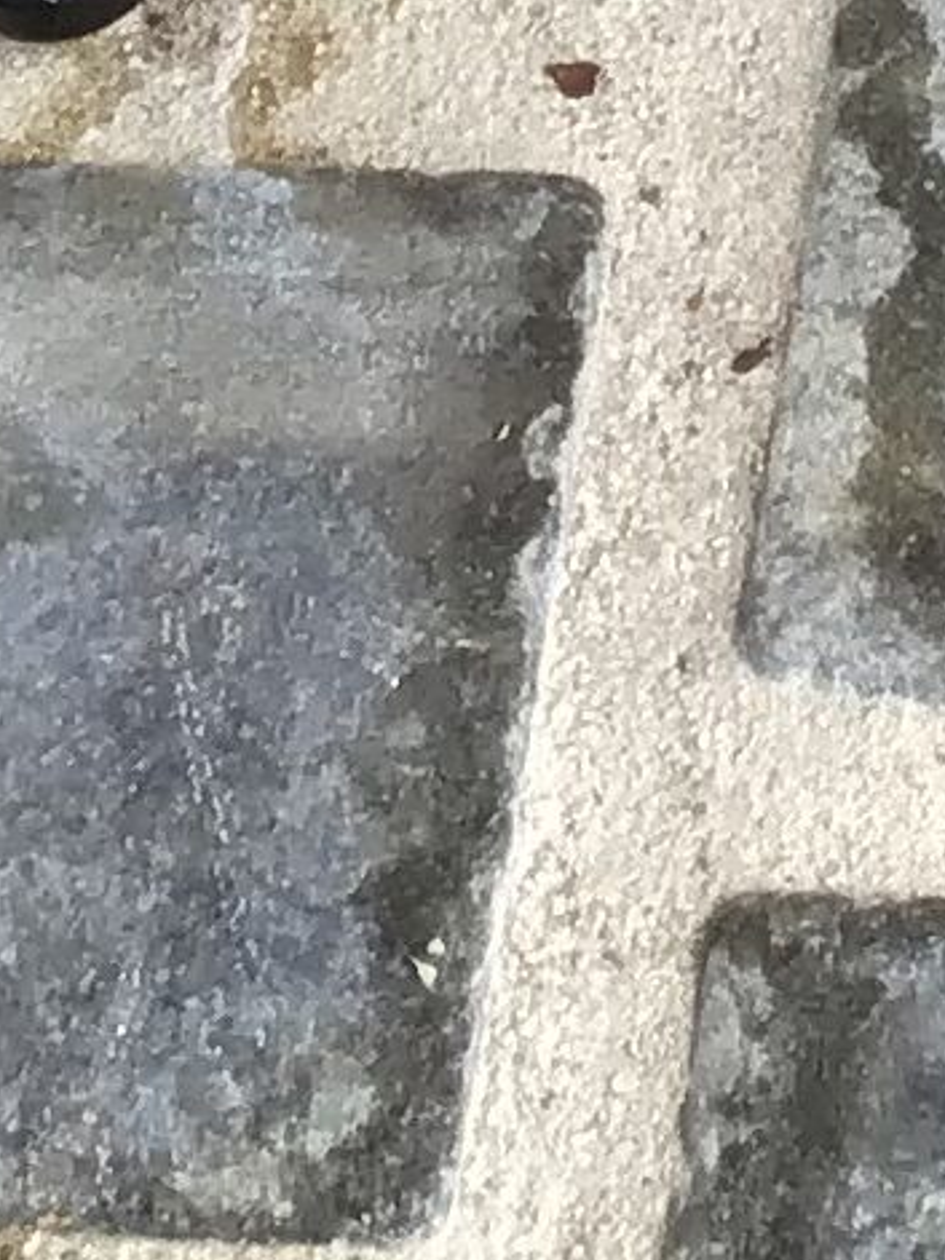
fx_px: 7829
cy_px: -2870
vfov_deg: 7.7
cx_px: 1368
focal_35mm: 215
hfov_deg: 6.8
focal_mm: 3.3
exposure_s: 1/100
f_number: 2.4
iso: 32
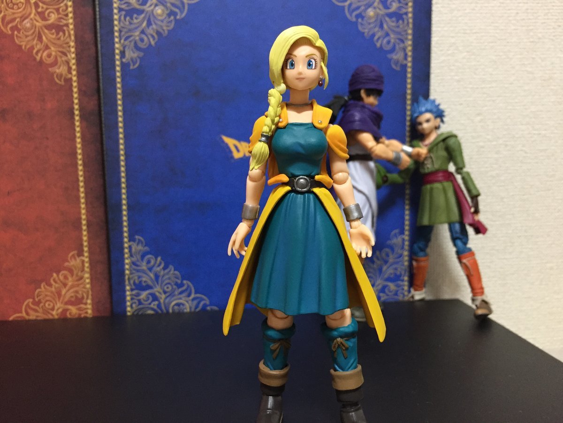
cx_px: 282
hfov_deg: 61.7
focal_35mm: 29
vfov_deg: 48.2
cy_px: 212
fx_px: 472
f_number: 2.2
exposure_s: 1/30
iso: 160
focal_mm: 4.15
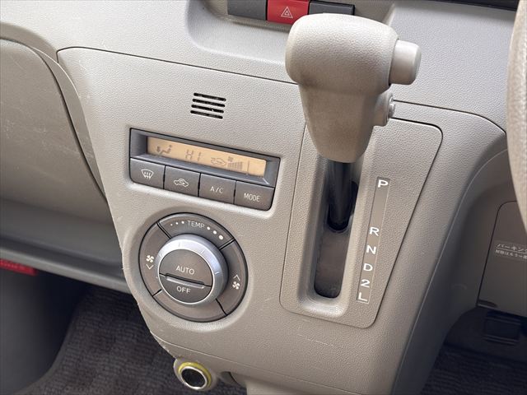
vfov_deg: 28.0
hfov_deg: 36.8
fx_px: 792
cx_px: 264
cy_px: 198
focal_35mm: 52
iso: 50
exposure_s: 1/121
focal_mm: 5.96
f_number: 1.6
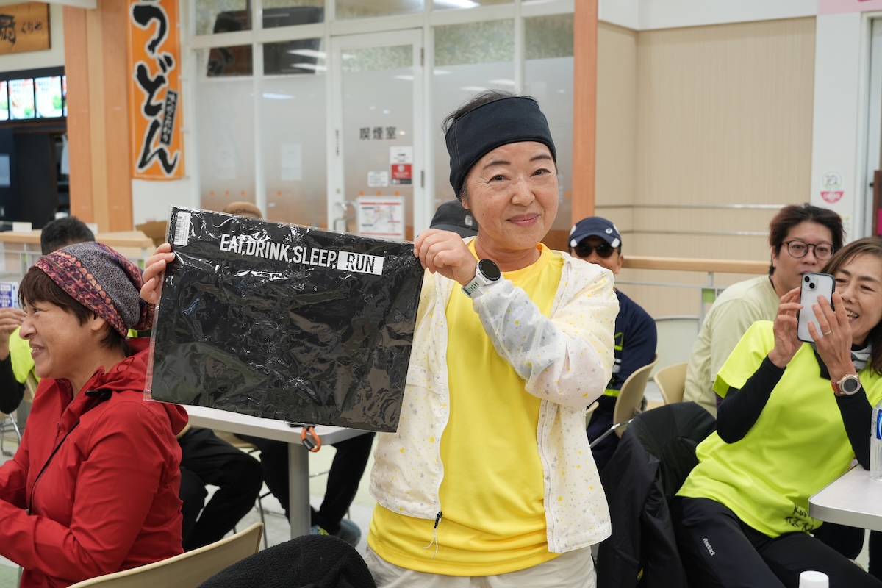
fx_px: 1102
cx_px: 441
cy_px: 294
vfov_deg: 29.9
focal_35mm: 45
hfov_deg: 43.6
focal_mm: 45
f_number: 6.3
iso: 800
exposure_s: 1/100
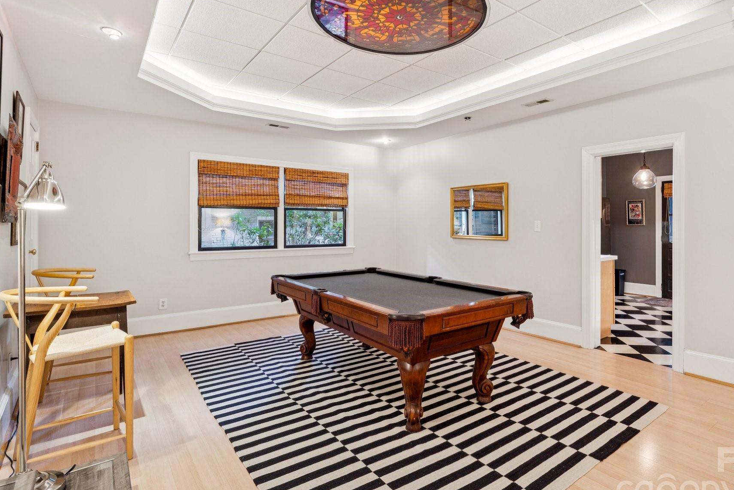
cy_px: 234
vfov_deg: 67.4
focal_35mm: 18
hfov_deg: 89.4
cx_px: 419
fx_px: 367
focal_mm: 15
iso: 160
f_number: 7.1
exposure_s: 1/2
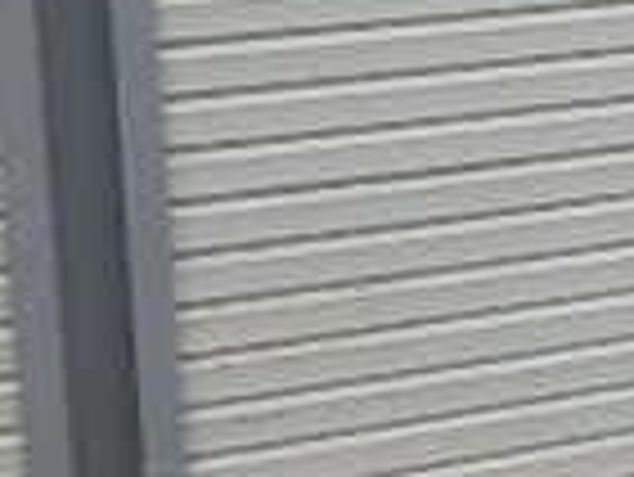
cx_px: 1219
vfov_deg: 14.7
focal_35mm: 95
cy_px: -207
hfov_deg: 16.4
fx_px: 1741
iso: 125
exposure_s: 1/160
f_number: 3.5
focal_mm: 3.7
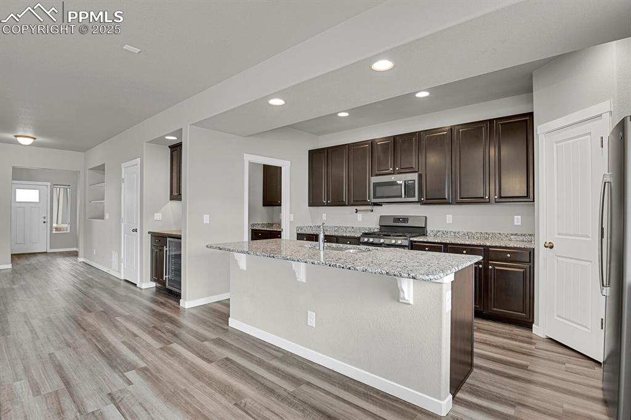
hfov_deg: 93.3
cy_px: 210
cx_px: 316
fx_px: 298
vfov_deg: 70.4
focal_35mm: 17
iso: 250
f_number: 8
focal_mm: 17
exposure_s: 3
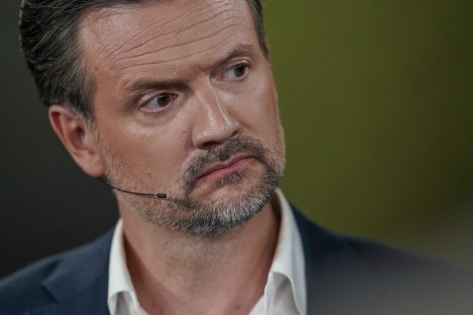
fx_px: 5949
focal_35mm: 453
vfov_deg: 3.0
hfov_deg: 4.6
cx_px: 236
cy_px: 174
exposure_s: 1/500
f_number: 2.8
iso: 5000
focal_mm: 400
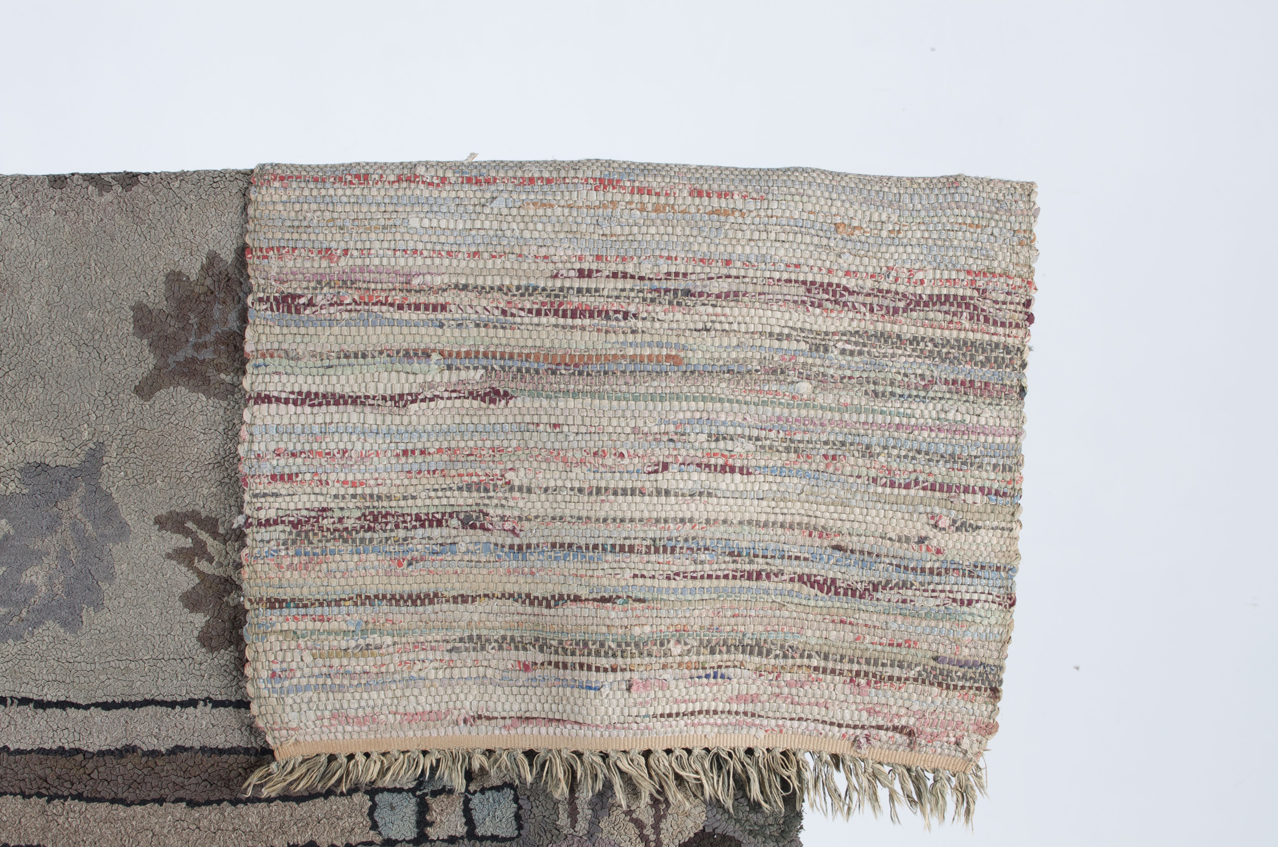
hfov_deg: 37.9
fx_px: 1860
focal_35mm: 52
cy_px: 424
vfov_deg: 25.6
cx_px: 639
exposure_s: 1/125
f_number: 6.3
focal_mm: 35
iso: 100
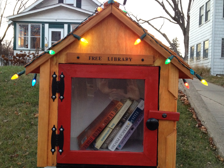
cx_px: 109
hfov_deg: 51.3
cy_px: 85
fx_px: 233
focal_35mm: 36
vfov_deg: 39.7
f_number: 2.4
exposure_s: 1/20
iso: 320
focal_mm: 4.28
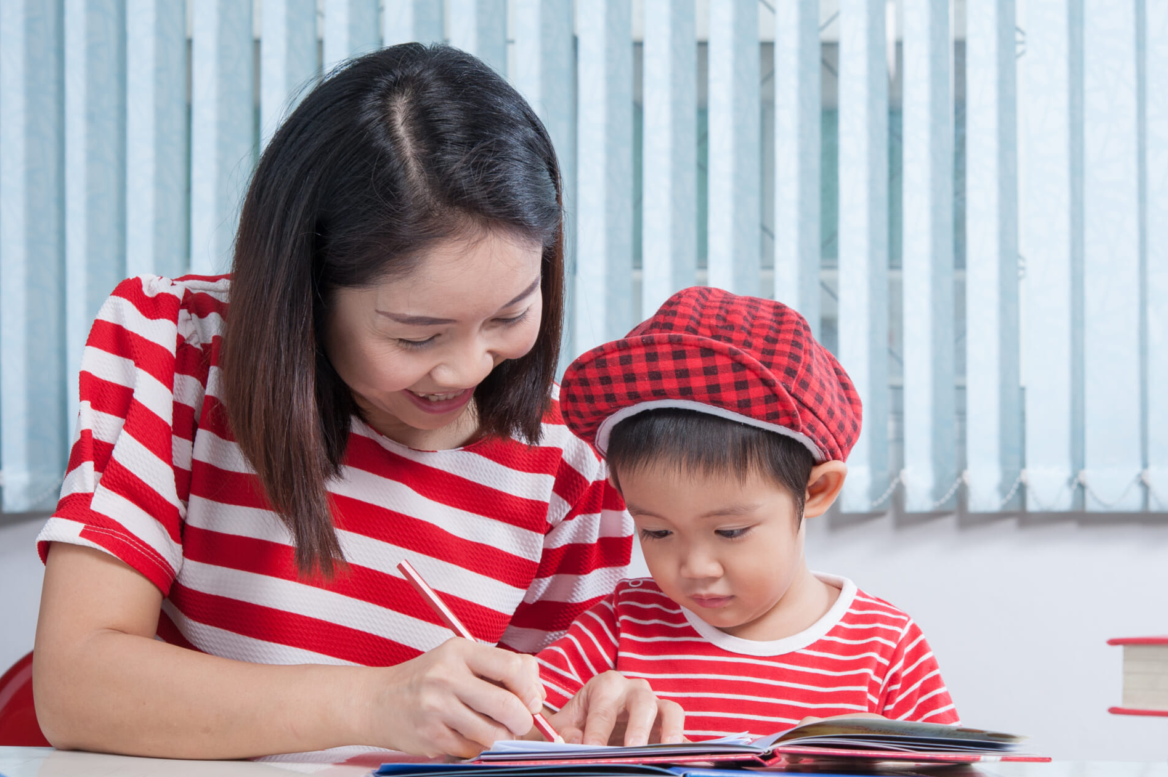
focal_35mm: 81
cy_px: 367
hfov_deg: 25.0
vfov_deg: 16.8
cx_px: 679
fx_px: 2626
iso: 400
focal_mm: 60
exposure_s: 1/160
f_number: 8
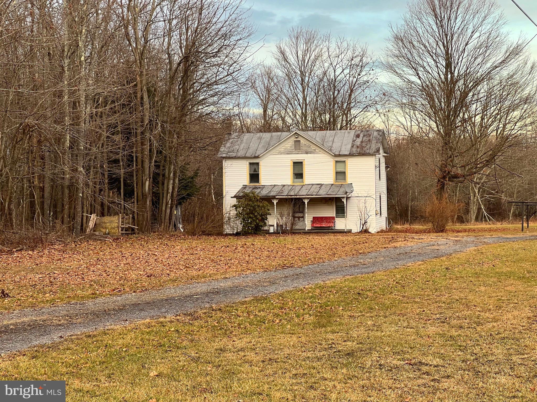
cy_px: 201
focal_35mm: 77
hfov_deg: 25.3
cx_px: 268
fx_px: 1195
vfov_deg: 19.1
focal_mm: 9
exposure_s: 1/99
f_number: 2.8
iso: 80
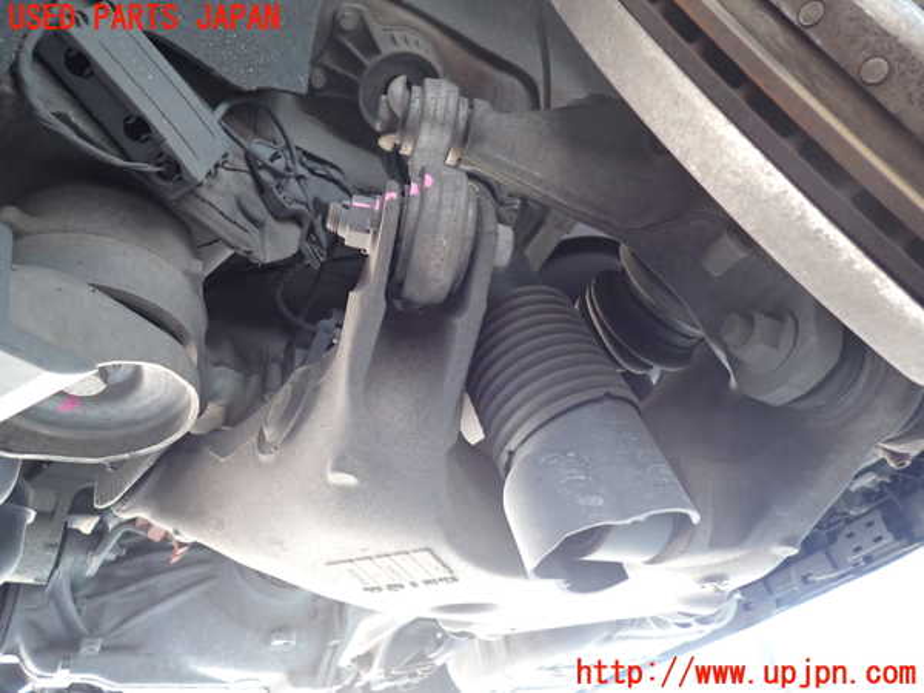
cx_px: 462
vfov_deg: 54.9
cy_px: 346
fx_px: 667
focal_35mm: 25
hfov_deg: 69.4
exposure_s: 1/30
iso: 400
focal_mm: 4.5
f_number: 2
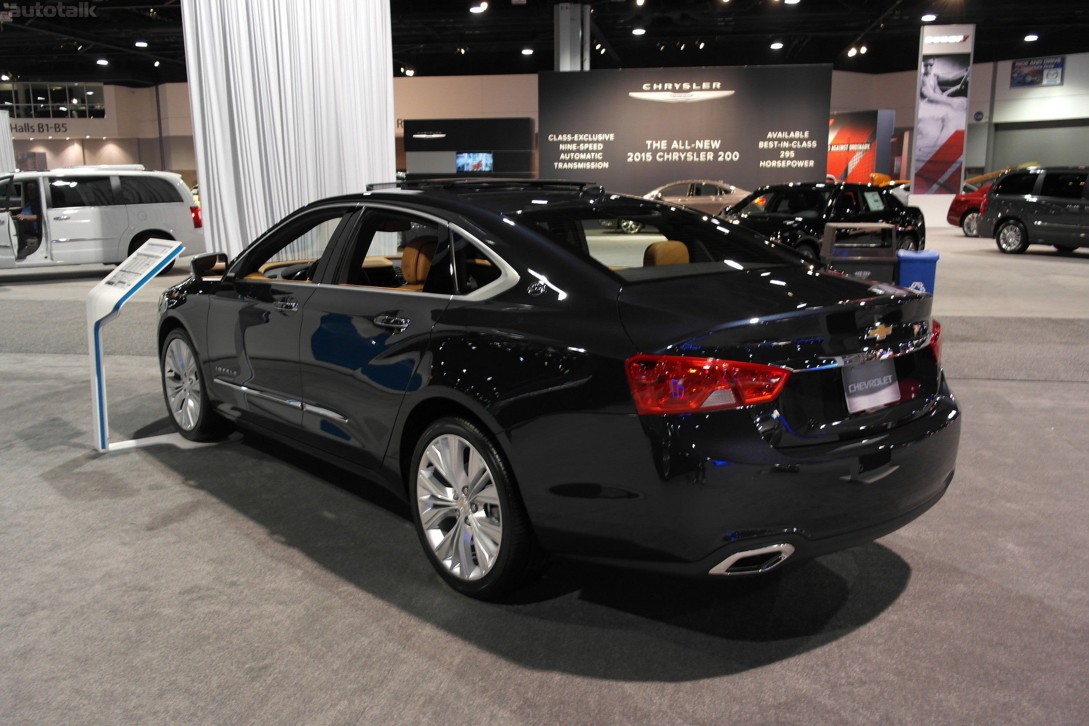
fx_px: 907
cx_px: 544
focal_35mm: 30
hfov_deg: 61.9
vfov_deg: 43.6
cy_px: 363
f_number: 3.5
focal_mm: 20
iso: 400
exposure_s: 1/20
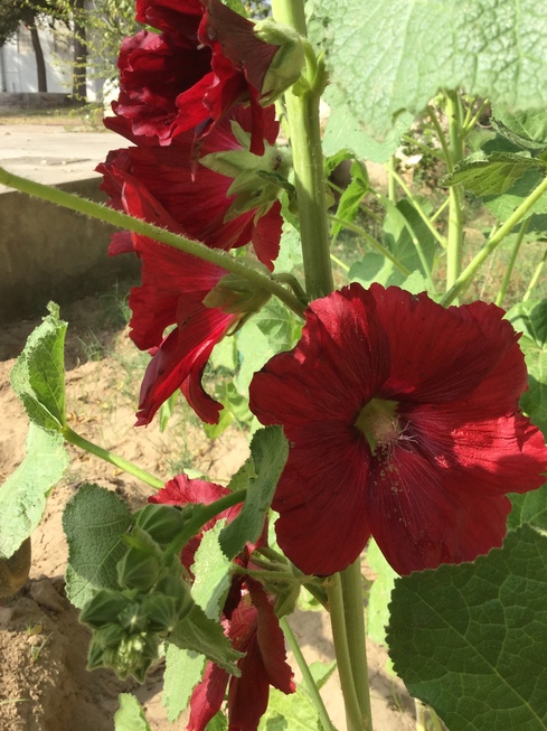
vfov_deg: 49.0
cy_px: 355
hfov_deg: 37.6
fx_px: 801
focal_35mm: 38
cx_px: 305
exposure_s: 1/536
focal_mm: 3.3
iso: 25
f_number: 2.4
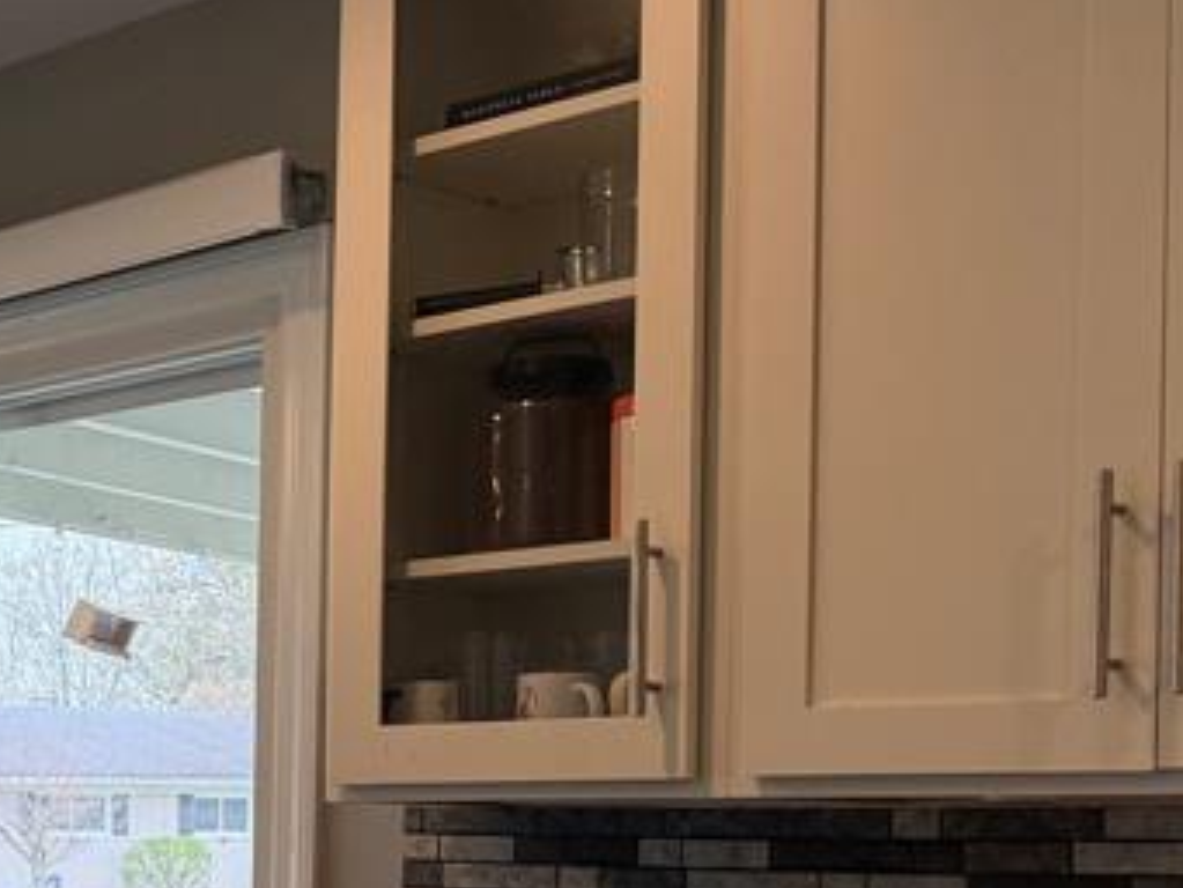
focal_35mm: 72
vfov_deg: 19.9
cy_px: 853
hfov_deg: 23.6
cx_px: -389
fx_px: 2461
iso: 160
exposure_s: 1/158
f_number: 1.78
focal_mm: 6.76
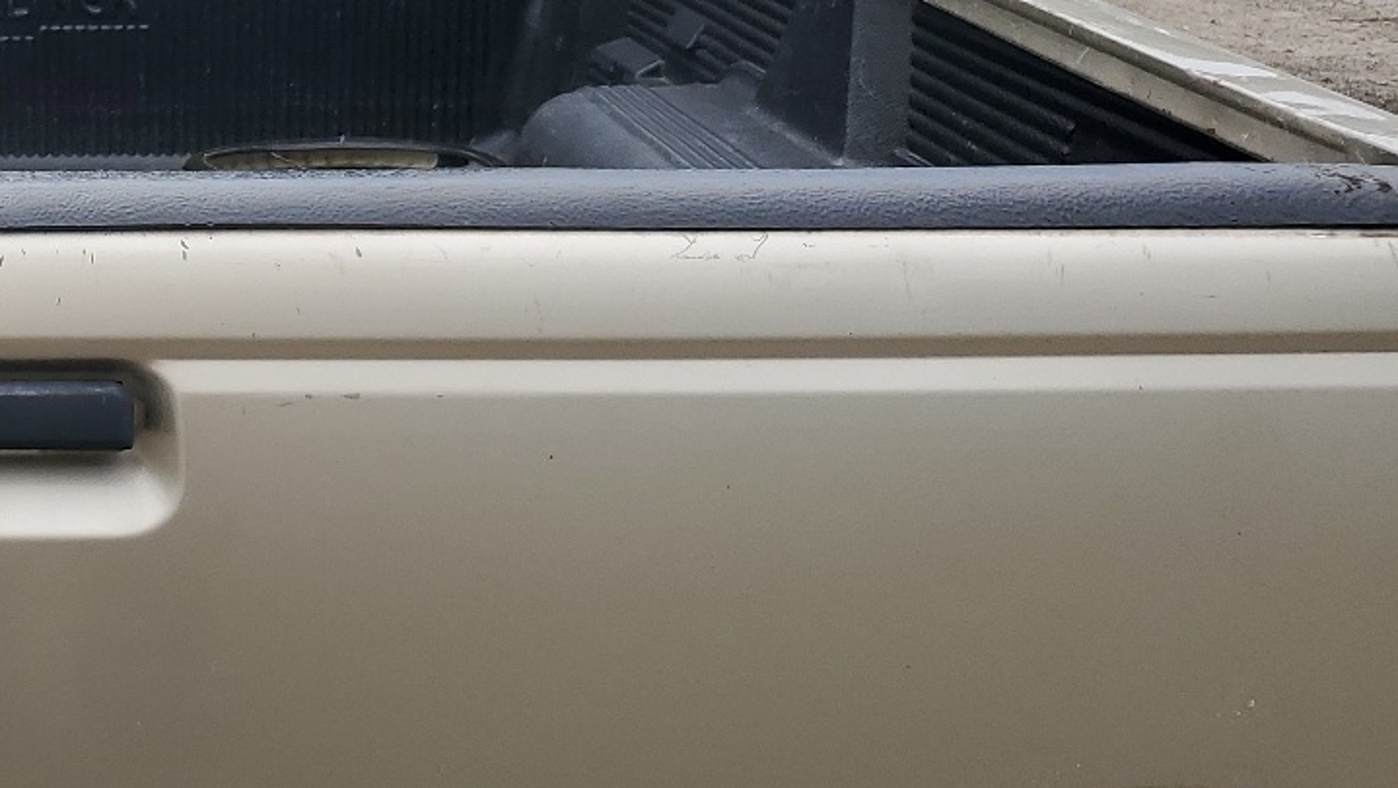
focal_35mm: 63
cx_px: 10
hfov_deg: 31.0
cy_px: 208
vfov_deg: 19.0
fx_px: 2336
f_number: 1.5
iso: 50
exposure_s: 1/2000
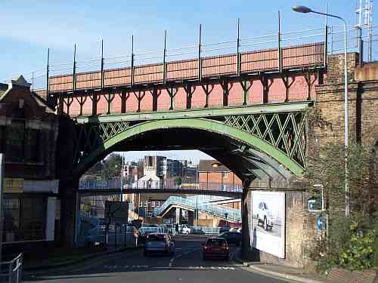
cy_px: 142
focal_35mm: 61
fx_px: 666
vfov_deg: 24.0
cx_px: 189
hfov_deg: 31.7
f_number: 4.1
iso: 64
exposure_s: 1/400
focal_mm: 9.9
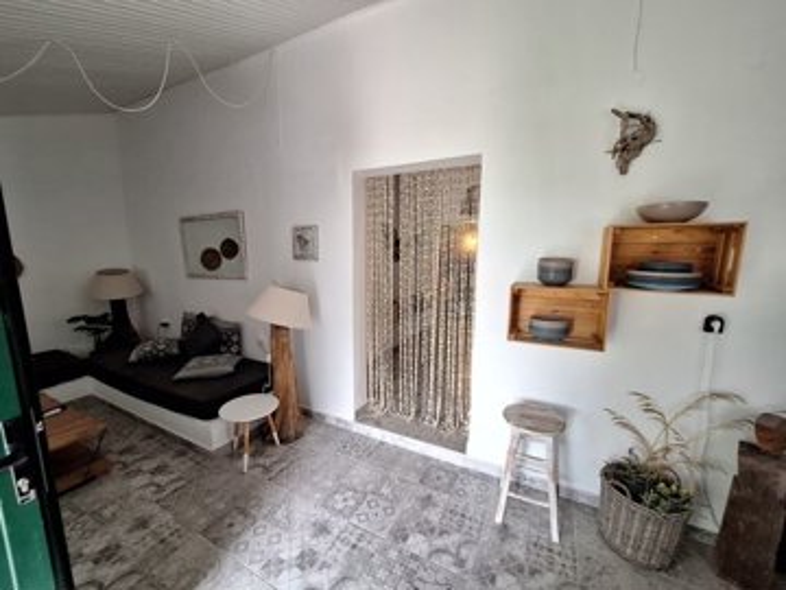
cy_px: 295
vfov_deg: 89.9
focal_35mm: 13
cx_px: 393
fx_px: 295
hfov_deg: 106.2
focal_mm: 1.74
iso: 160
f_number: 2.2
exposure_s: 1/50
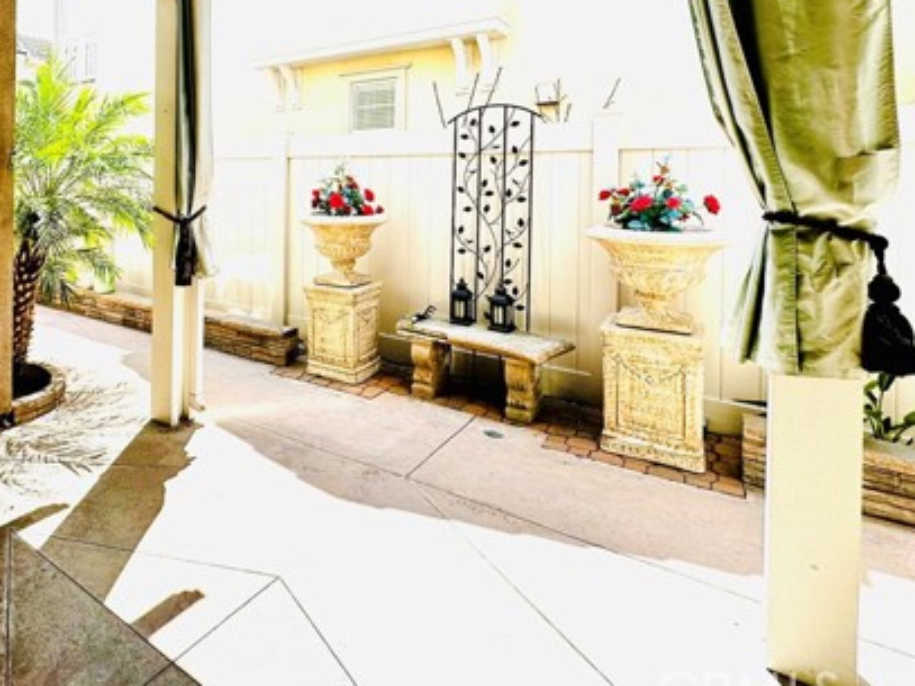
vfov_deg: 58.4
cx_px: 241
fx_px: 581
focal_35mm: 22
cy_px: 184
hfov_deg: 71.7
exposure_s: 1/491
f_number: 2.2
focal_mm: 2.22
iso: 40
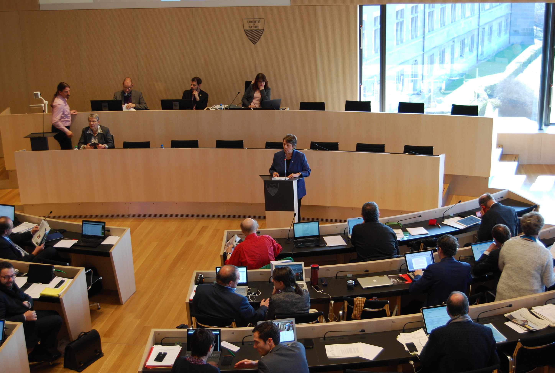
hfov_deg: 38.8
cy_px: 186
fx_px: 788
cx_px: 278
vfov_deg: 26.6
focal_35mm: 51
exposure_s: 1/30
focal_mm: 34
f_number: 4.5
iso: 400
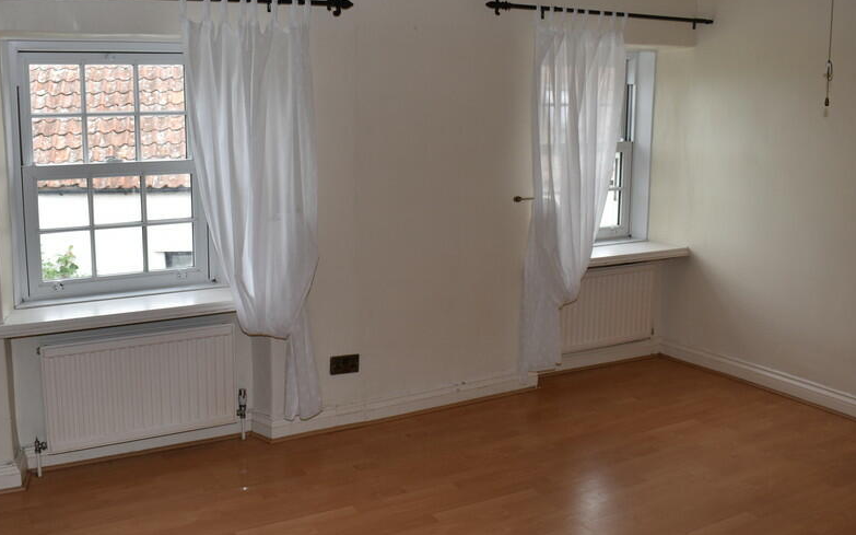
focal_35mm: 36
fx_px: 840
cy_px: 228
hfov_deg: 53.9
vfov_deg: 35.3
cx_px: 388
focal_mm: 18
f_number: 5
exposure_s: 1/200
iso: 200
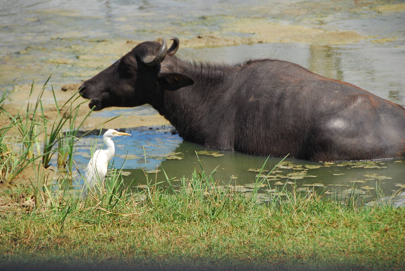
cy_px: 136
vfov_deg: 6.8
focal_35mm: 202
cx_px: 202
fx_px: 2281
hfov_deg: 10.1
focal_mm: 135
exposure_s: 1/640
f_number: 5.6
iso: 200
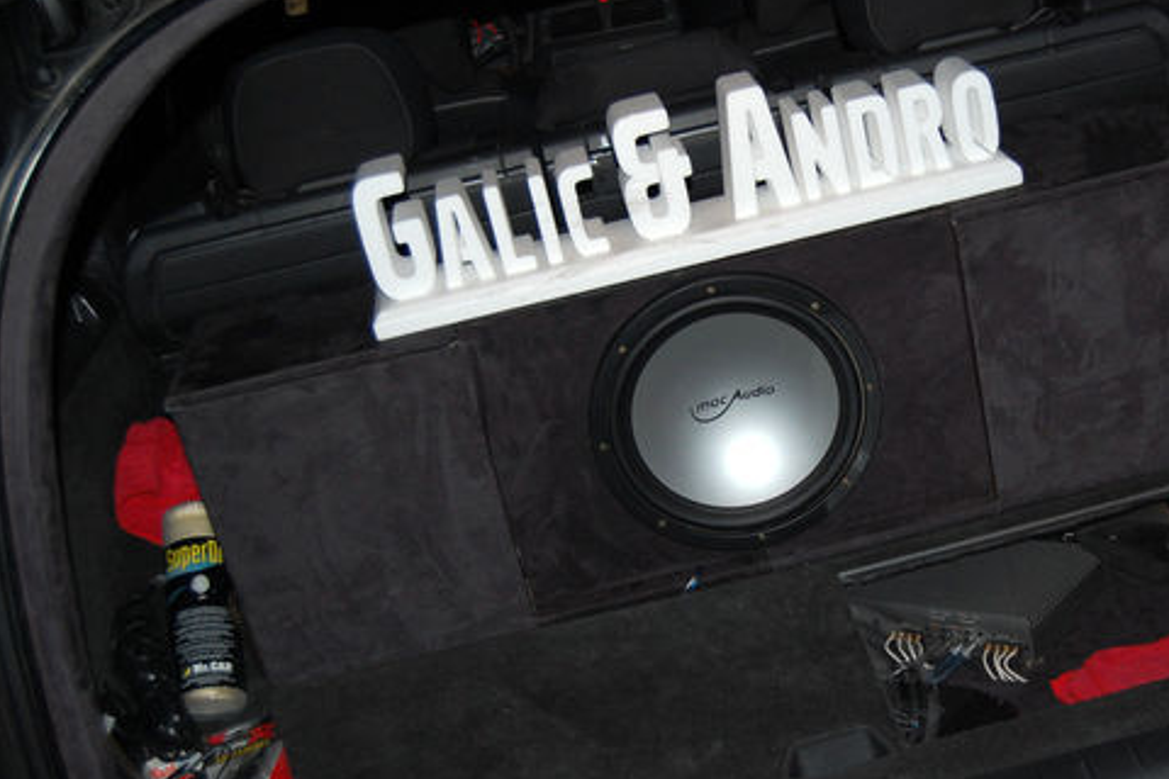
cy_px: 467
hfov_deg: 35.3
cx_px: 770
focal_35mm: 56
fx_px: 1818
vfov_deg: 24.2
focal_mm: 28
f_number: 4.2
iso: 400
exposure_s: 1/60
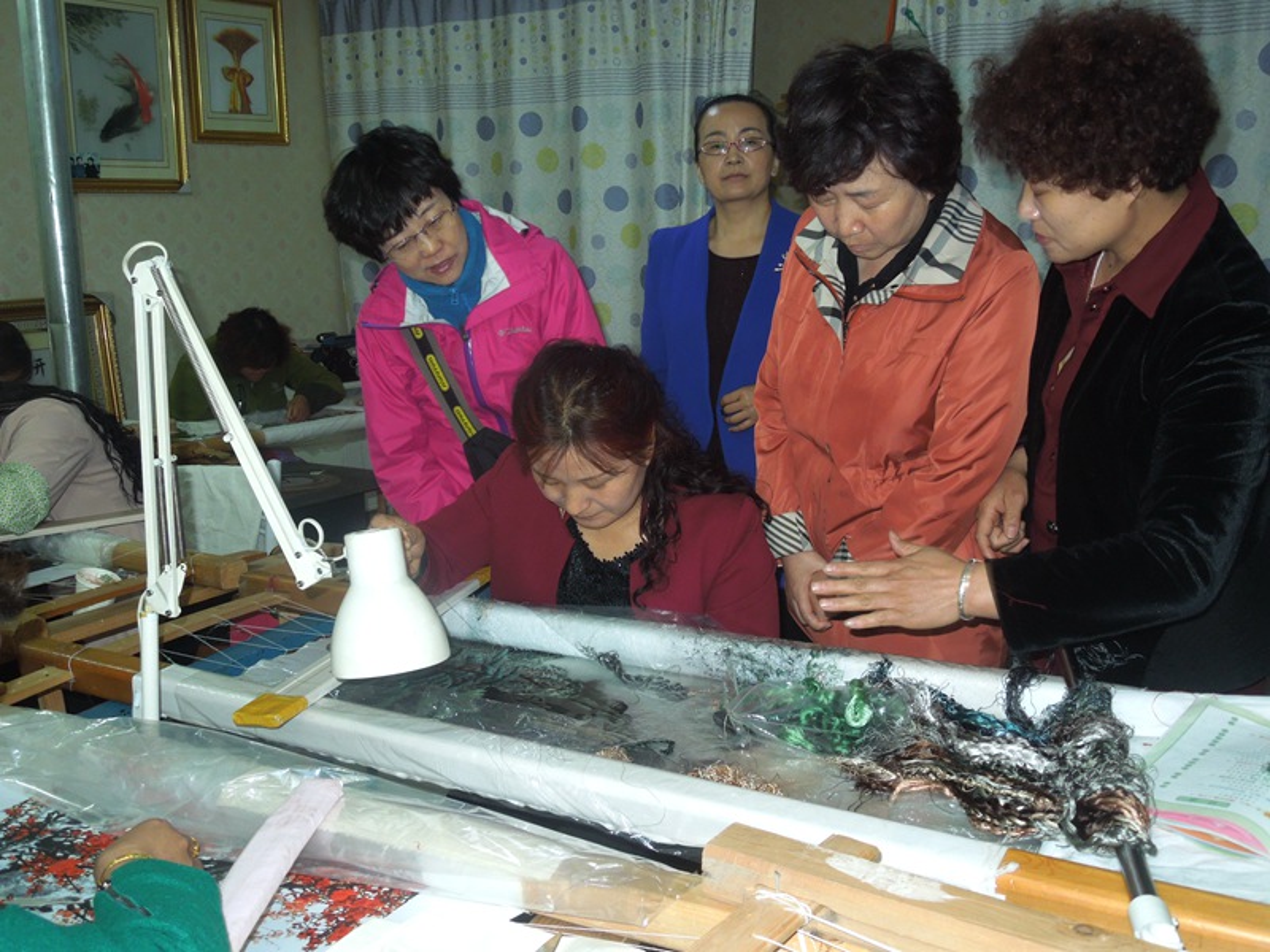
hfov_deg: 52.6
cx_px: 635
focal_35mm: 35
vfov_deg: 40.7
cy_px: 476
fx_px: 1284
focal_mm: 6.3
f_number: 3.7
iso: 200
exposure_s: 1/30
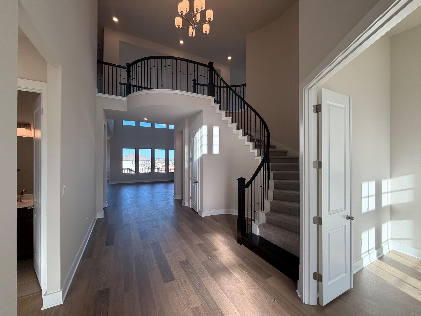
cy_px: 158
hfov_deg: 102.1
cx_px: 210
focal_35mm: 14
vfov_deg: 85.7
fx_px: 170
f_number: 2.2
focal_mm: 2.22
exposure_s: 1/212
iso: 64
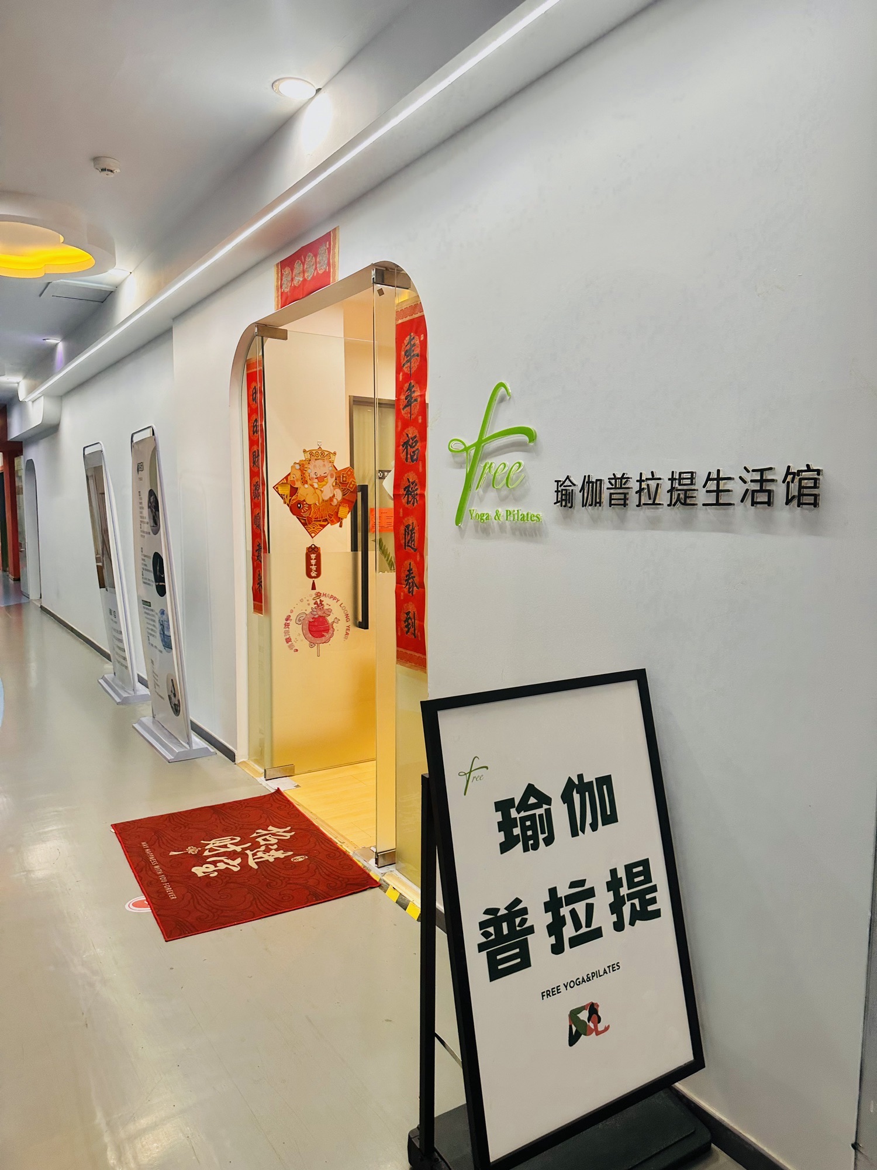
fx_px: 811
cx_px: 438
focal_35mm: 24
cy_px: 585
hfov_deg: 56.8
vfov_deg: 71.6
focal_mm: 6.86
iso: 125
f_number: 1.78
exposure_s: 1/50
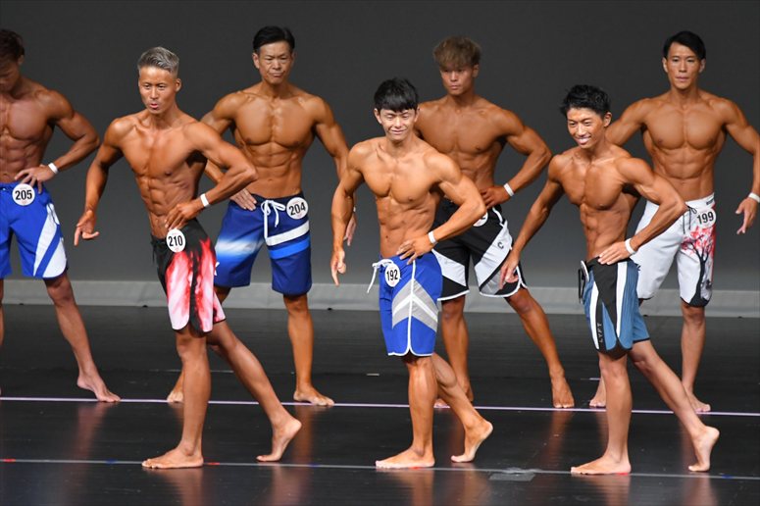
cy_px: 253
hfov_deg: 6.5
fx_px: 6647
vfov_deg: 4.4
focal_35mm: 315
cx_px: 380
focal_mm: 210
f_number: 5.6
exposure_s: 1/400
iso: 4000
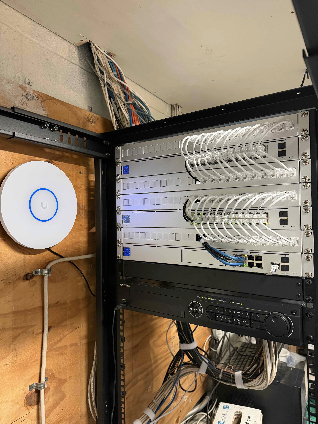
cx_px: 159
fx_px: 294
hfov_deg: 56.8
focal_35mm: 24
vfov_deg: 71.6
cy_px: 212
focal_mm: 6.76
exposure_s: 1/60
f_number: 1.78
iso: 640
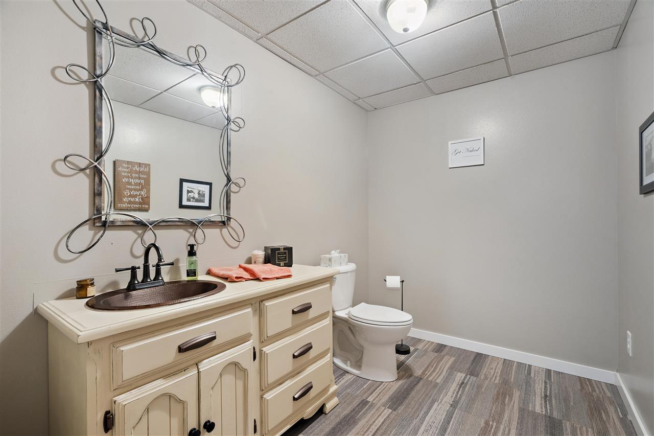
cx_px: 327
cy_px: 218
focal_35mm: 16
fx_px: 291
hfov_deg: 96.7
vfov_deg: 73.7
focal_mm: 16
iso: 400
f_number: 10
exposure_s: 1/1.67
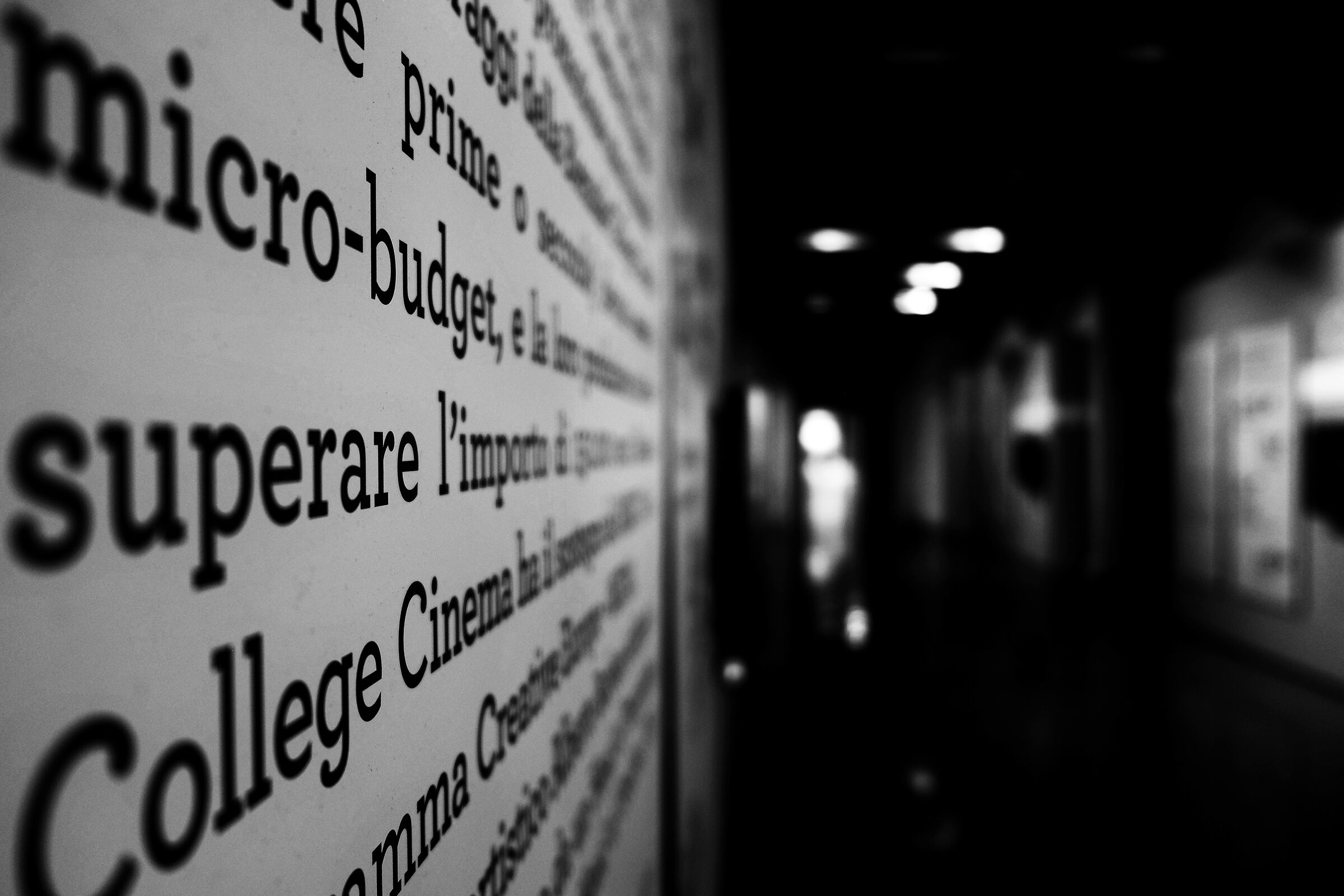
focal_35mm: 27
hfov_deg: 67.4
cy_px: 448
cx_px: 672
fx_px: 1008
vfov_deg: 47.9
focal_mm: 18
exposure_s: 1/60
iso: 400
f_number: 2.8
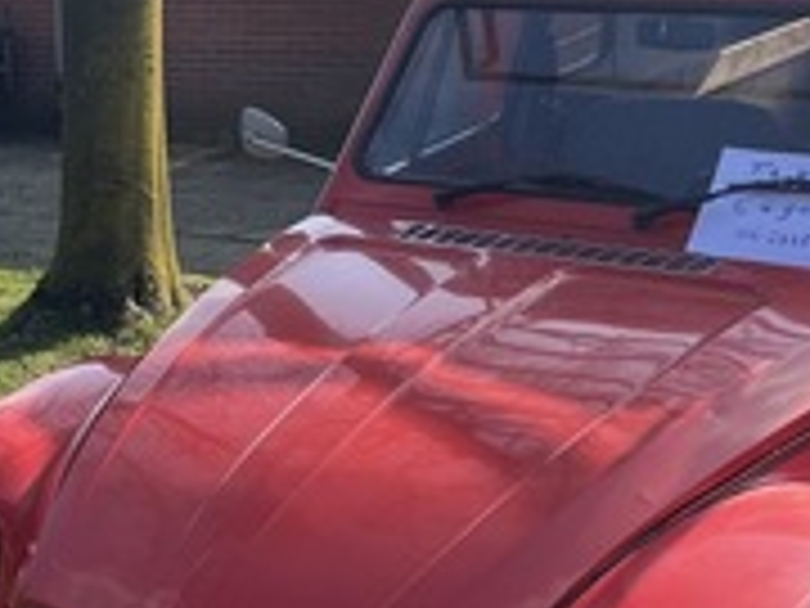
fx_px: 1802
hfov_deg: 24.1
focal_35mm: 77
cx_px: -25
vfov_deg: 19.1
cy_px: 212
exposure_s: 1/1695
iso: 50
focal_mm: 5.1
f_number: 1.6
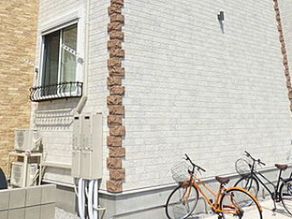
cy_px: -5
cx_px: 130
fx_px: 346
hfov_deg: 45.7
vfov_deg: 32.1
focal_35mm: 41
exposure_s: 1/1600
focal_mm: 3.58
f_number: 3.2
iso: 100
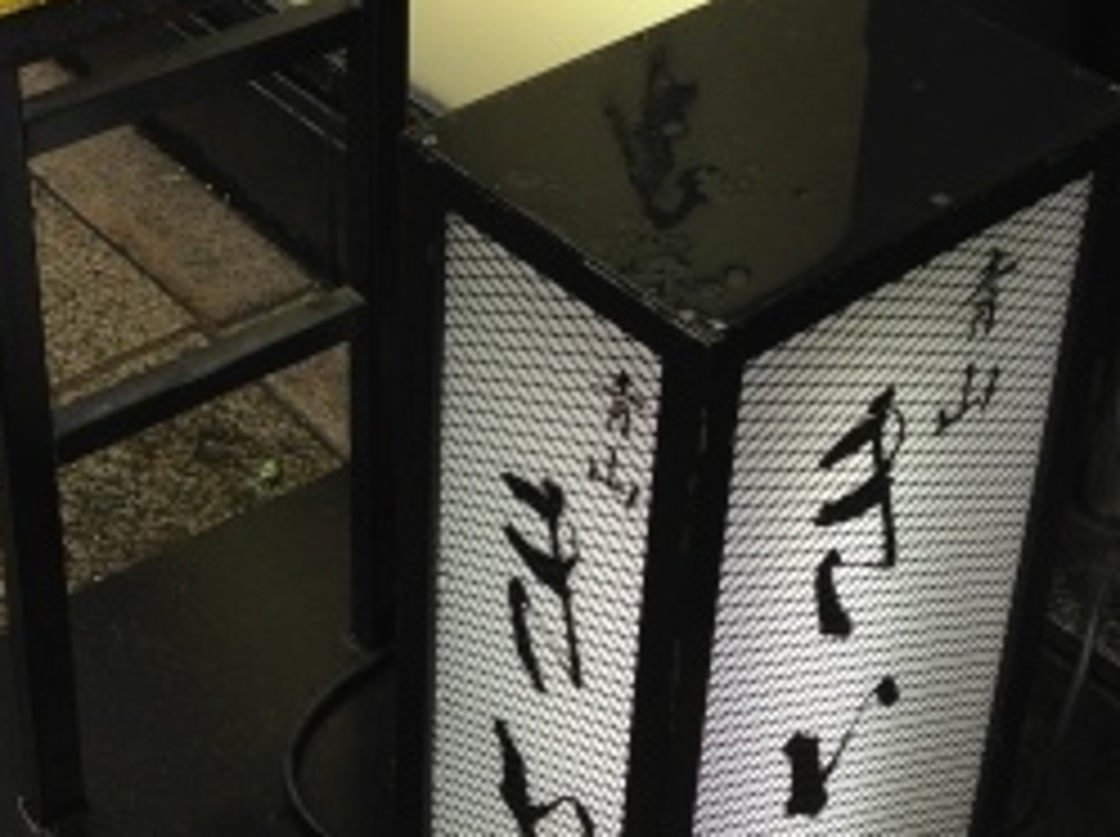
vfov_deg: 19.7
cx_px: 468
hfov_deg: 26.7
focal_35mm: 73
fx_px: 2359
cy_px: 76
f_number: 2.4
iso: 80
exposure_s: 1/120
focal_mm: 4.13
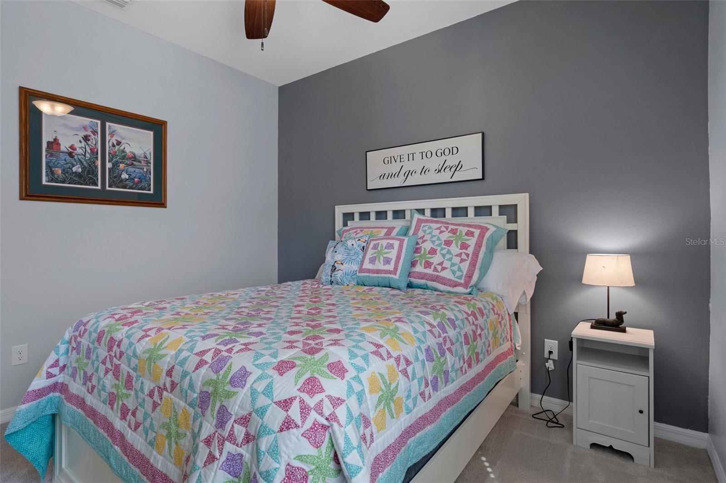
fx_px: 343
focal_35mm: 17
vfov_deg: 70.4
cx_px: 363
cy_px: 242
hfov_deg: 93.3
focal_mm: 17
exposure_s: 1/4
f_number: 8
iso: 320
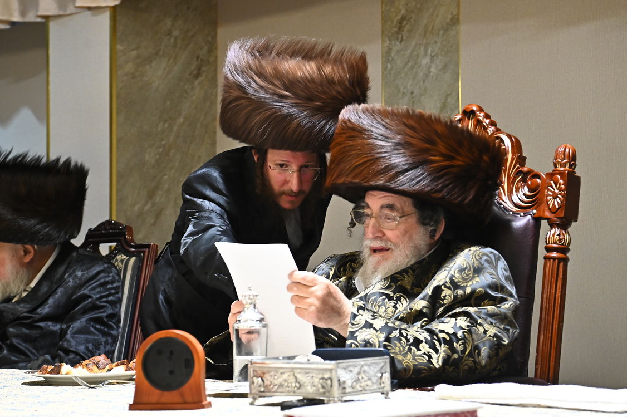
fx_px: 1514
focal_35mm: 87
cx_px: 349
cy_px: 198
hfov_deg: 23.4
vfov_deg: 15.7
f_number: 5
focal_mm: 70
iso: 3200
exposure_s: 1/200
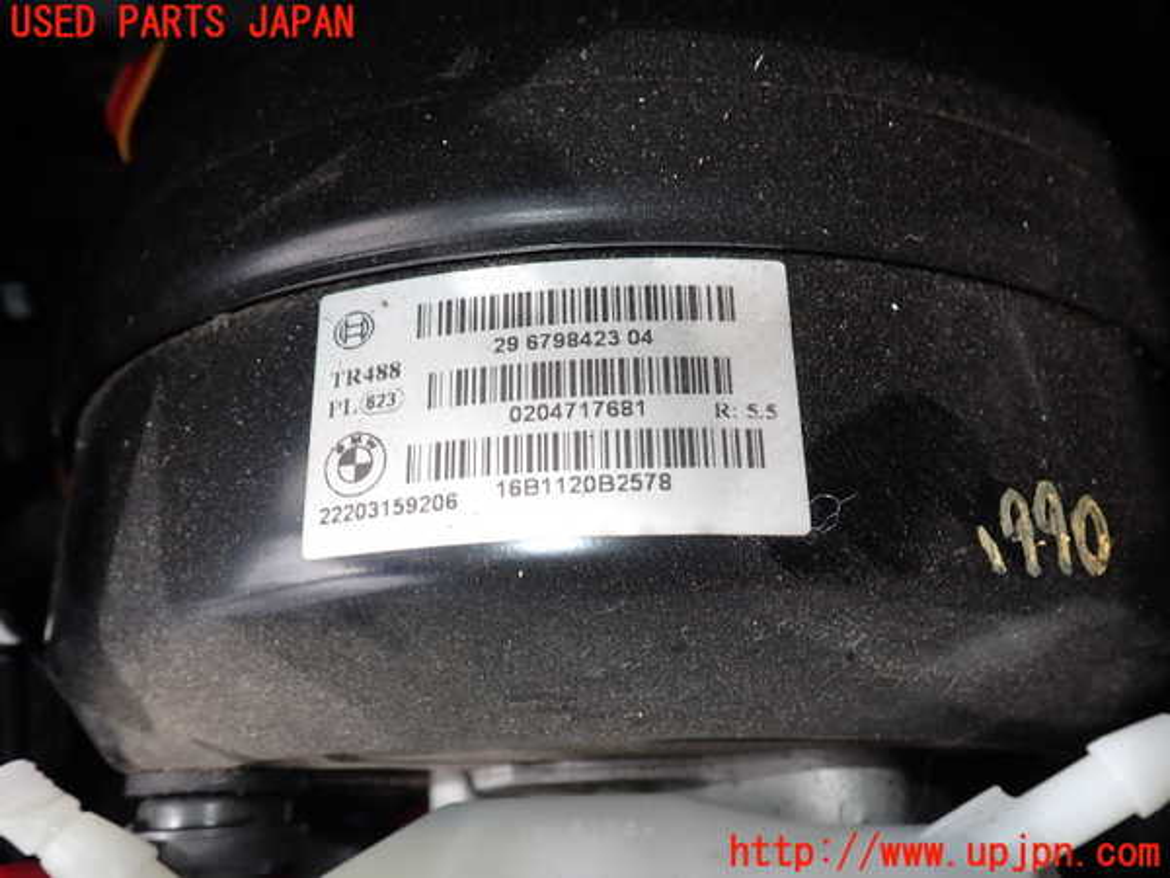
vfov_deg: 46.8
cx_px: 585
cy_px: 439
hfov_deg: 60.0
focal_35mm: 30
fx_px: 1014
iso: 100
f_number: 6.3
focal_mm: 5.4
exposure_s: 1/100
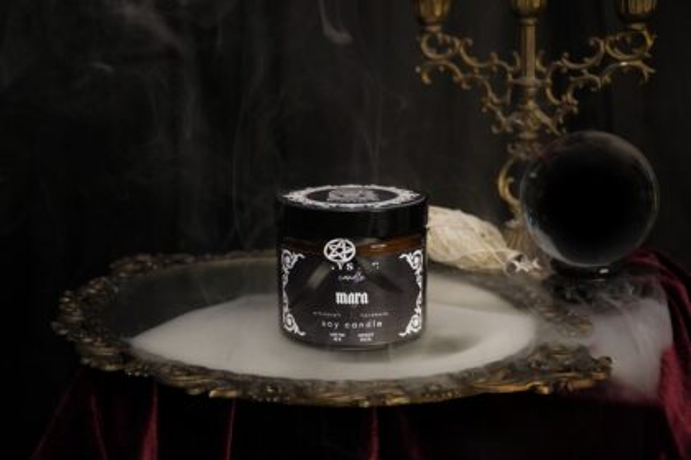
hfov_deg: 43.6
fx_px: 864
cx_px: 346
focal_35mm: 45
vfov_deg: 29.9
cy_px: 230
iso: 6400
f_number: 4
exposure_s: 1/80
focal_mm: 30
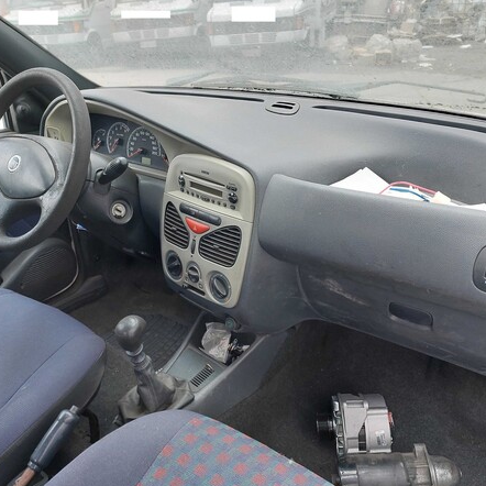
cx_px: 246
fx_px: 477
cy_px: 246
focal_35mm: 30
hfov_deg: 54.0
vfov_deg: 54.0
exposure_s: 1/50
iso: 64
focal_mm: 5.23
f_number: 1.8
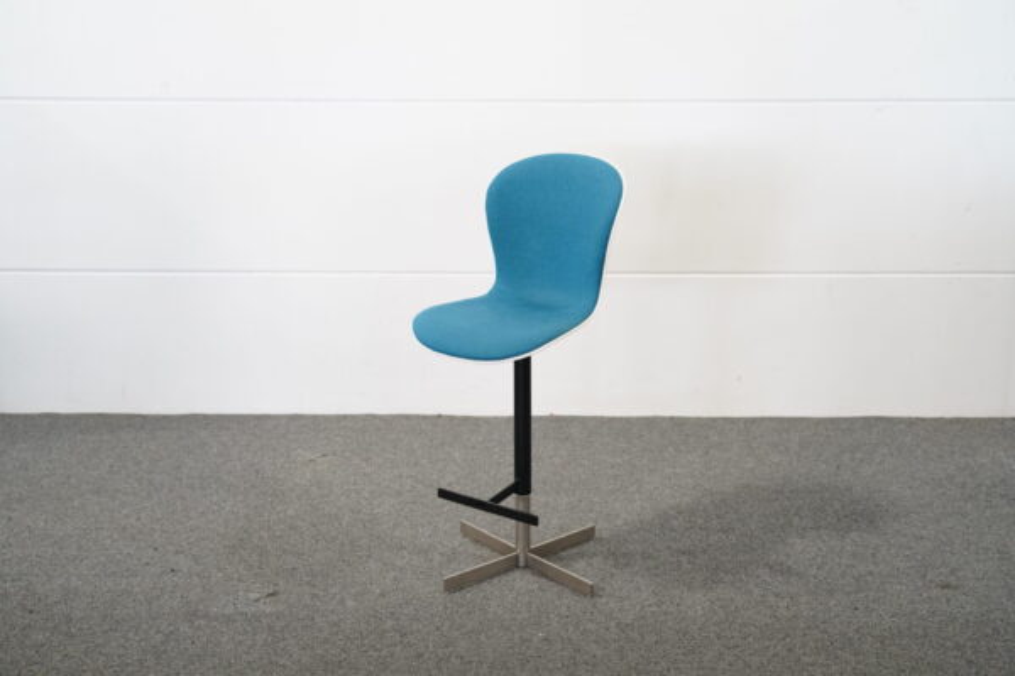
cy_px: 338
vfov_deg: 30.5
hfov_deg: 44.5
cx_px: 508
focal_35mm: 44
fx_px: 1240
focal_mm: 44
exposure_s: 1/100
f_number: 4
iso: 4000
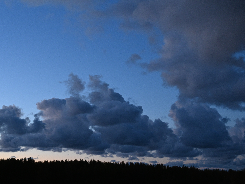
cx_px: 91
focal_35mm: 57
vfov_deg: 25.6
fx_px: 403
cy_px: 110
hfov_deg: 33.6
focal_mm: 42
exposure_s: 1/100
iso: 1100
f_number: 4
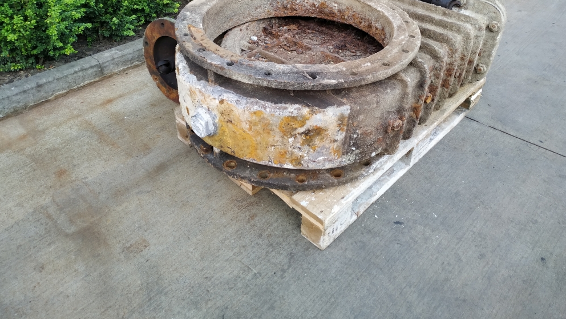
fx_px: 405
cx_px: 289
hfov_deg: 69.9
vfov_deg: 42.2
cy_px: 101
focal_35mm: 27
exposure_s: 1/100
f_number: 1.9
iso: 125
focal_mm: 3.94
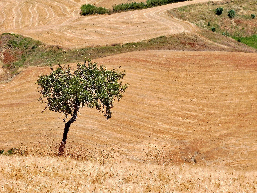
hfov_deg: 16.5
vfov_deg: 12.5
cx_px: 134
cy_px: 96
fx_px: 884
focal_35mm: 119
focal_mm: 19.4
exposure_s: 1/500
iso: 100
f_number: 7.1
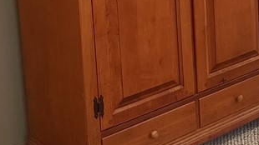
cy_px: -98
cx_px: 338
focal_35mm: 90
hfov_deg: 21.4
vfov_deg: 12.5
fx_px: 618
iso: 100
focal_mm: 5.1
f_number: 1.6
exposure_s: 1/60
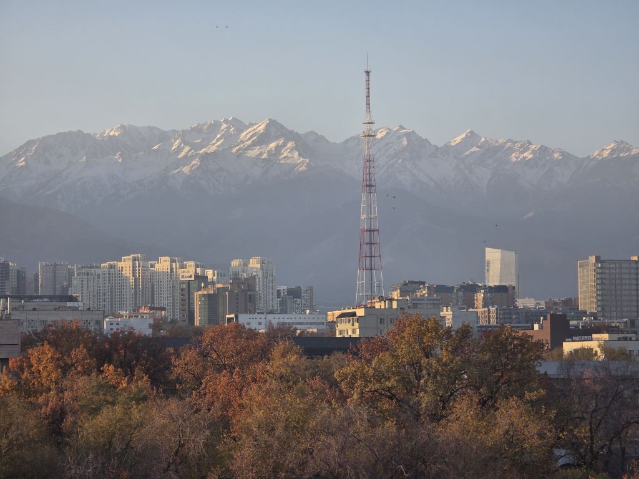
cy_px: 240
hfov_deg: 17.1
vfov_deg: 12.9
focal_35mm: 115
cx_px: 320
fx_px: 2123
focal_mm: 18.6
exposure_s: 1/596
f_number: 3.4
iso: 64
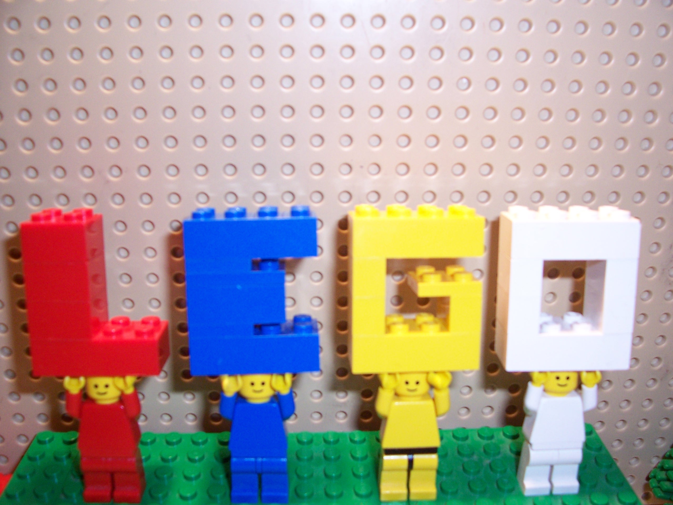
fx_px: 661
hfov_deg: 54.0
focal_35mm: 34
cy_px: 252
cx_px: 336
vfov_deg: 41.8
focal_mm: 5.6
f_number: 2.7
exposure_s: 1/60
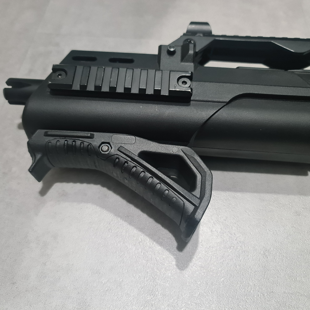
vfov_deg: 54.0
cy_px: 155
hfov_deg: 54.0
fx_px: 304
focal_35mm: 30
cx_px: 148
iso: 800
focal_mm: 7
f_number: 1.8
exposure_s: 1/100
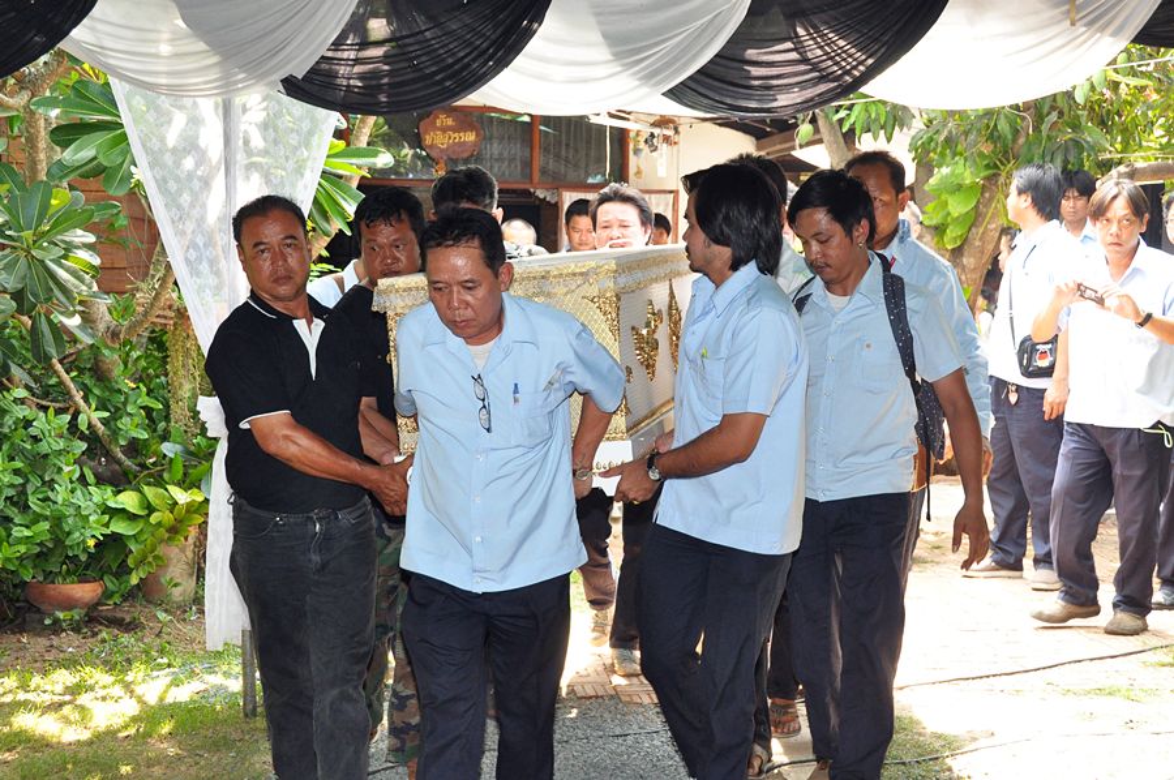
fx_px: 2052
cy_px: 390
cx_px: 587
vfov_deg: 21.5
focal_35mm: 63
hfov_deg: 31.9
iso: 1600
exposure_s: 1/125
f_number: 7.1
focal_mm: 42
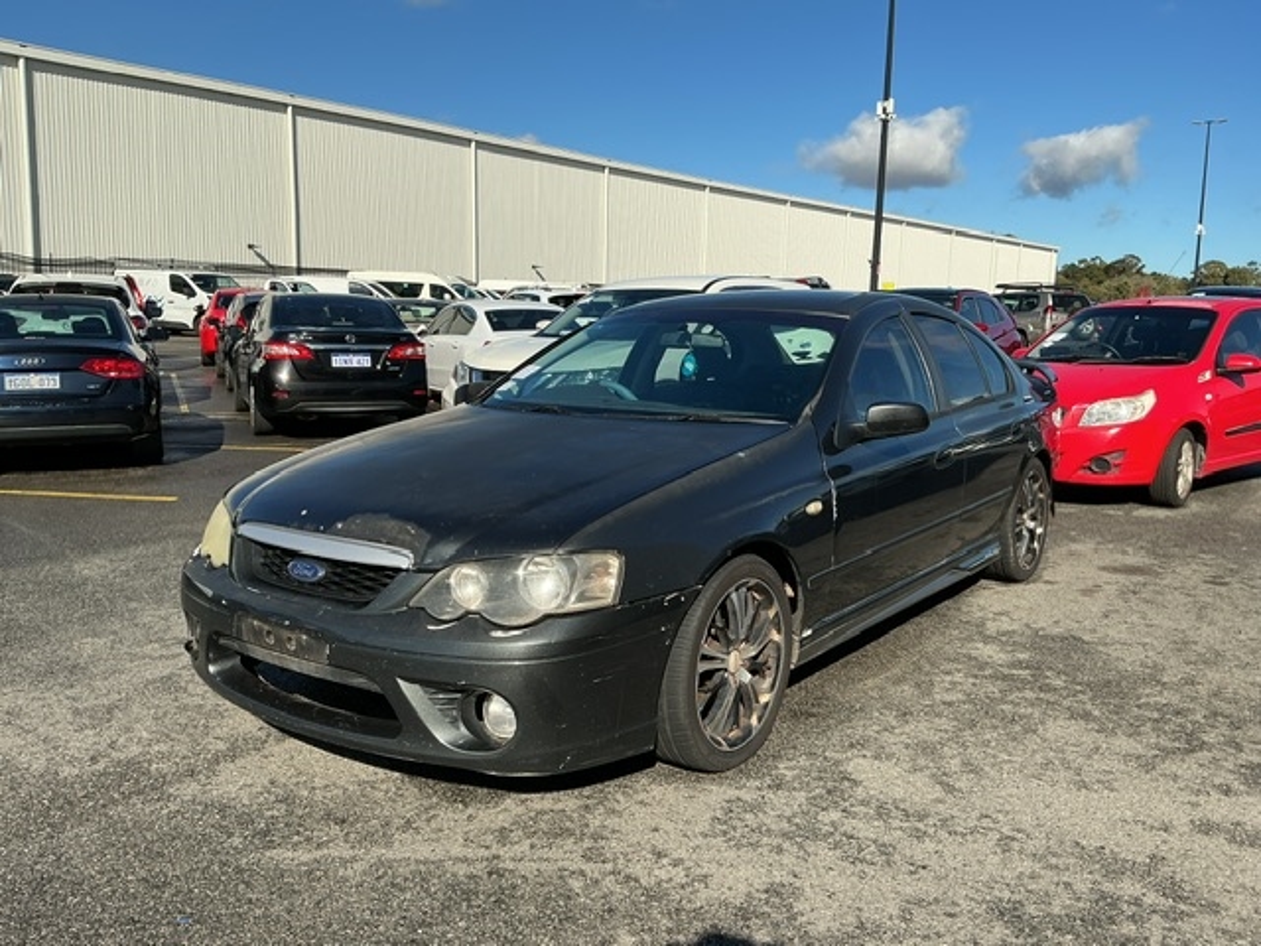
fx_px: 1056
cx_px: 630
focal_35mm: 29
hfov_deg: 61.7
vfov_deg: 48.2
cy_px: 473
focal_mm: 3
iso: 25
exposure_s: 1/2320
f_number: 1.8
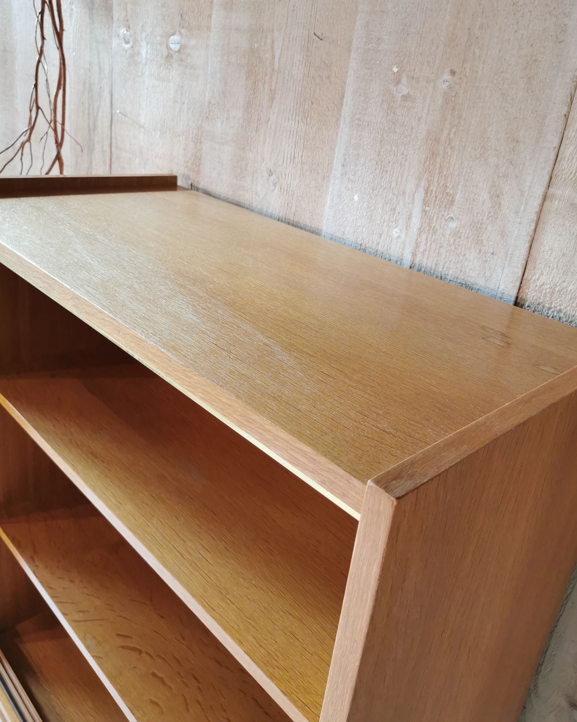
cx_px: 295
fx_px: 619
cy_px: 326
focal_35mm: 29
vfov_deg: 60.3
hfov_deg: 50.0
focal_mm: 5.58
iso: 160
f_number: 1.8
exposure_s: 1/100
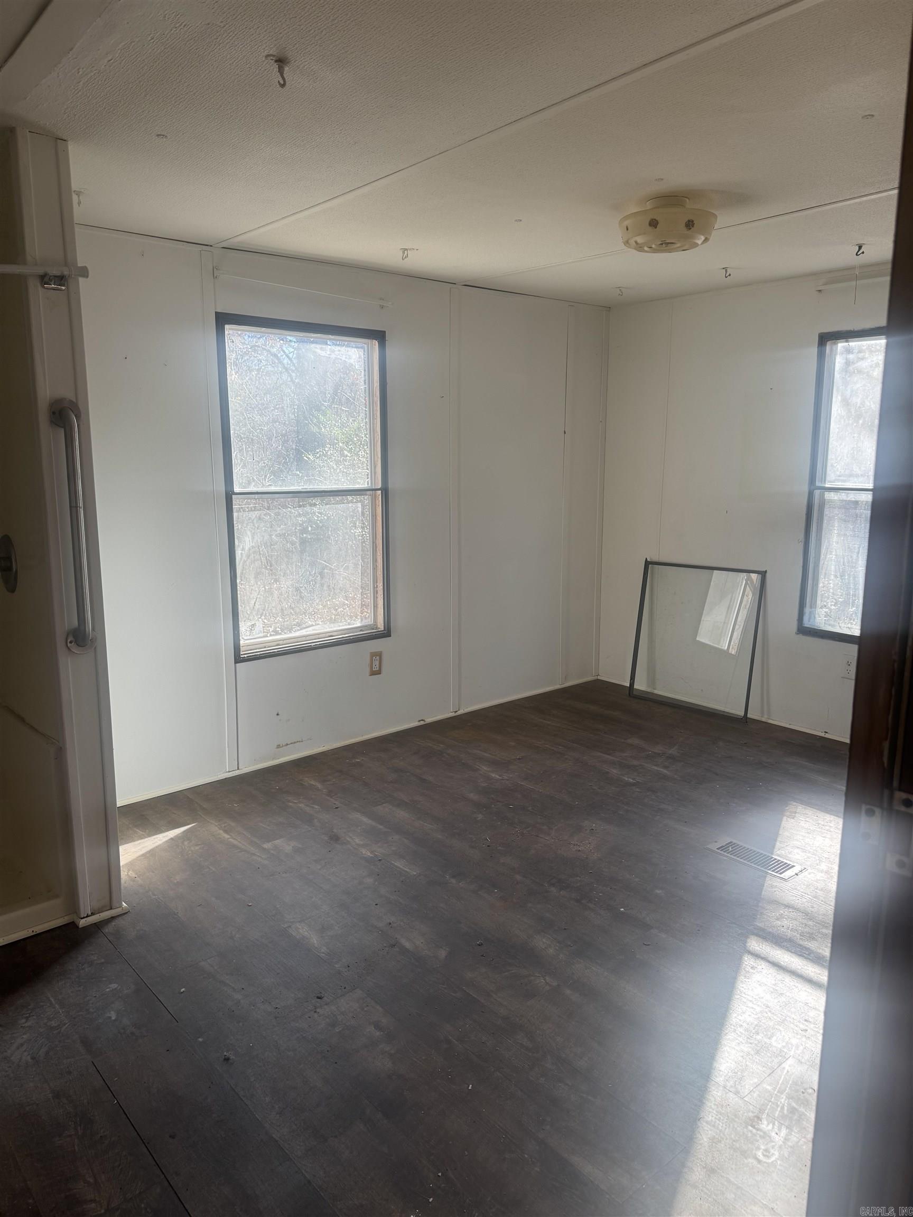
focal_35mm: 24
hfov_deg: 56.8
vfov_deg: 71.6
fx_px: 844
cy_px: 608
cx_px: 456
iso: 64
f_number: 1.78
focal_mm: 6.76
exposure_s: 1/183
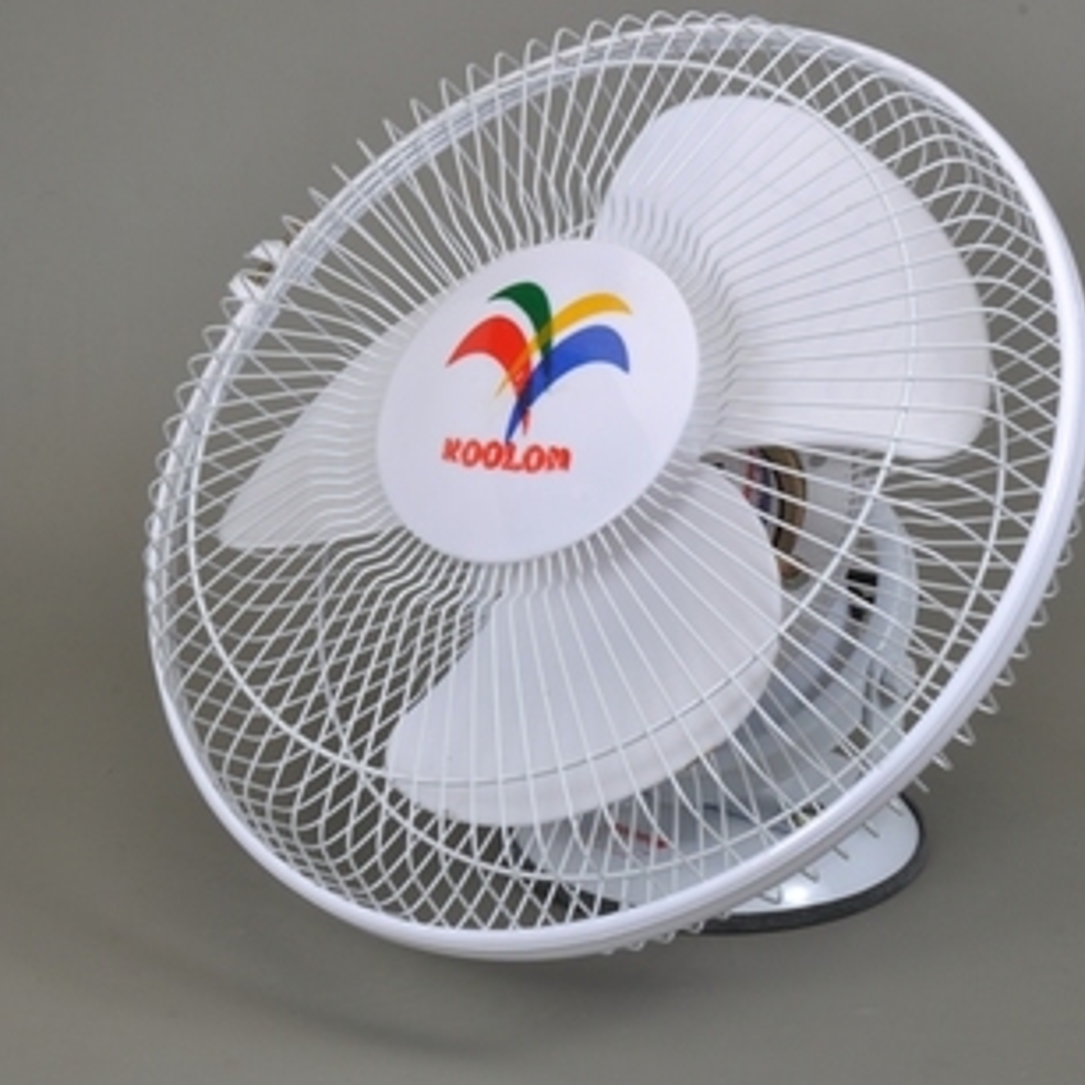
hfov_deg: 12.7
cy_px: 505
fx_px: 4858
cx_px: 580
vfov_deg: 12.7
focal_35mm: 137
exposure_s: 1/25
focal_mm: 66
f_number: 22
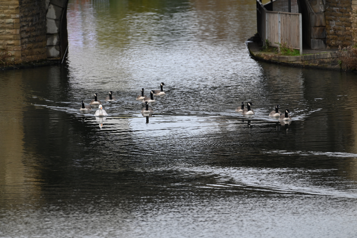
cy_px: 119
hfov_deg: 4.7
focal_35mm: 440
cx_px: 178
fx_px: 4360
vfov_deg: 3.1
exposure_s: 1/400
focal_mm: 440
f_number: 5.6
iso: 400
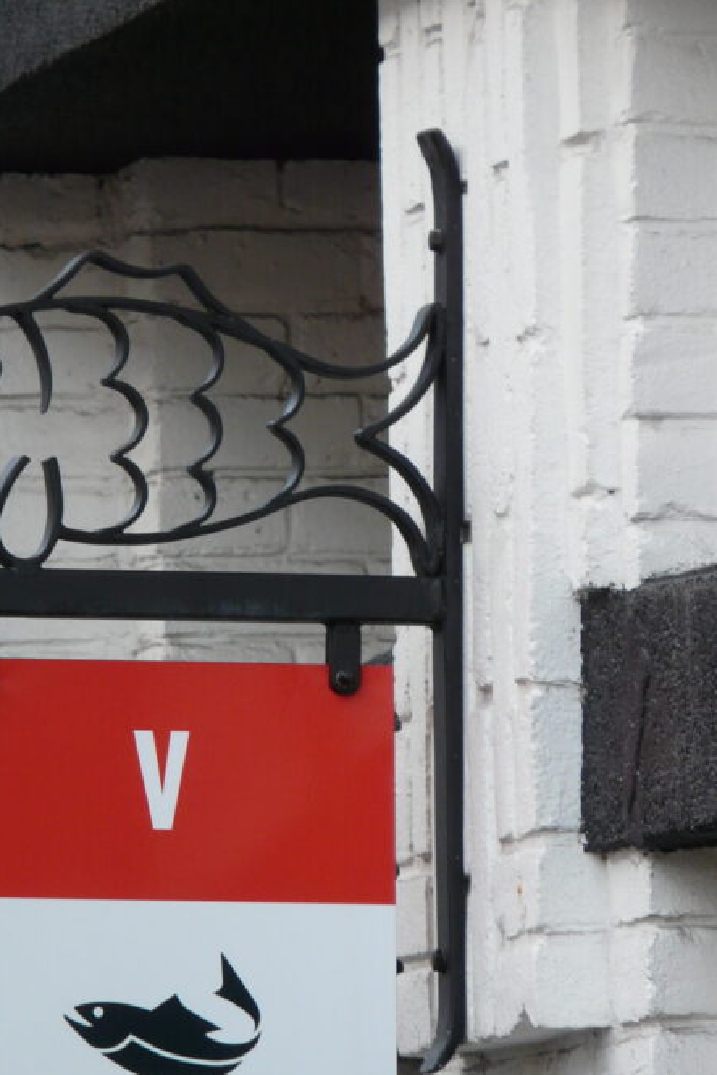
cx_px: 99
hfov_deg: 2.6
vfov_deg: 3.9
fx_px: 15803
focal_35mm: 529
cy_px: 776
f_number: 4
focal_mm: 54.4
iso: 100
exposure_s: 1/160
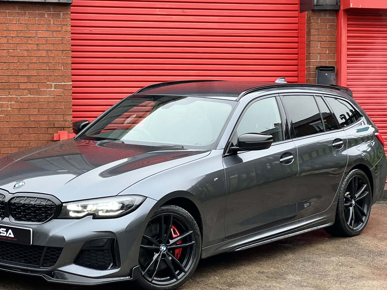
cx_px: 167
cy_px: 133
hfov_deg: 21.5
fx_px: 1017
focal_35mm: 91
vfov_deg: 16.2
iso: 320
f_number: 2.8
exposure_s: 1/60
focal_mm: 9
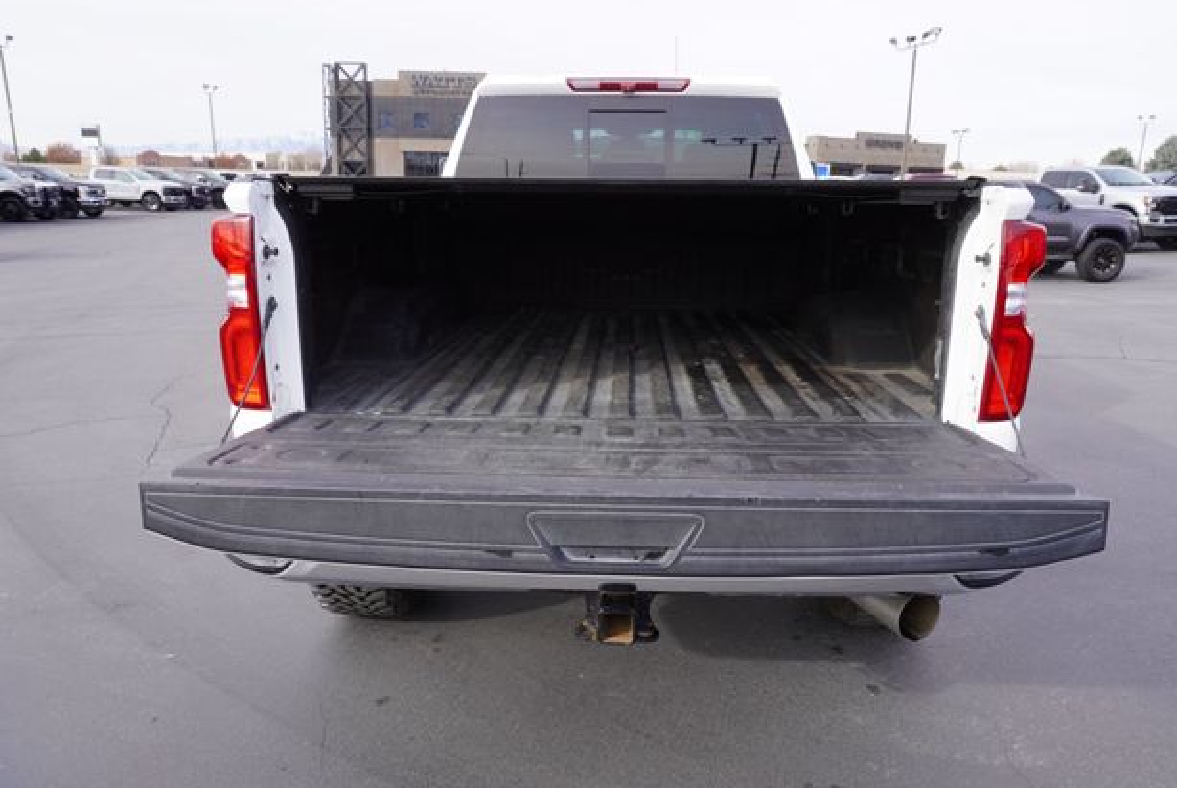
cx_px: 598
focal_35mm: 25
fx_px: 818
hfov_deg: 71.4
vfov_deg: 51.4
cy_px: 385
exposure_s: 1/100
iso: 100
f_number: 6.3
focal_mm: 16
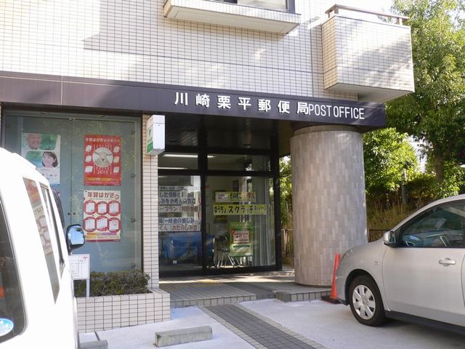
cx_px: 232
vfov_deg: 40.7
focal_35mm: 35
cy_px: 174
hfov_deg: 52.6
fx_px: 470
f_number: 2.8
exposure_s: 1/200
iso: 80
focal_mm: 5.8
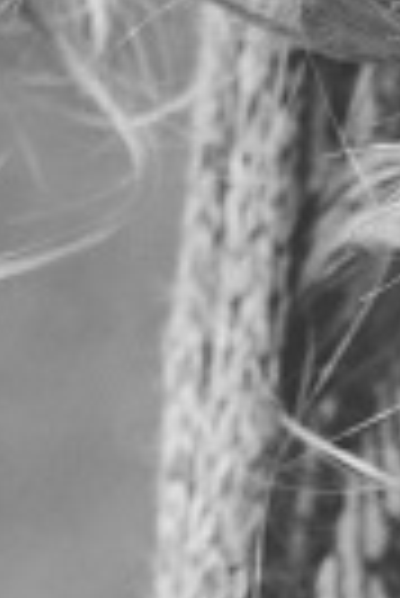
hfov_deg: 2.4
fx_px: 9342
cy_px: 1142
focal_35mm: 562
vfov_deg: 3.6
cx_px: 1182
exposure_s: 1/200
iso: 200
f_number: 3.5
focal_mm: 50
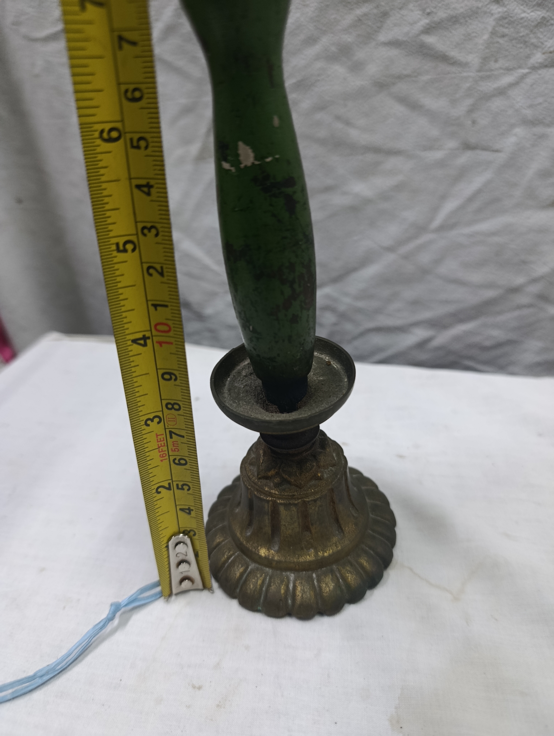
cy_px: 368
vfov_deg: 73.8
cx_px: 277
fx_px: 490
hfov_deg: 59.0
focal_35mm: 23
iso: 1077
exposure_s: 1/33.3
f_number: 1.65
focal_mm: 6.11
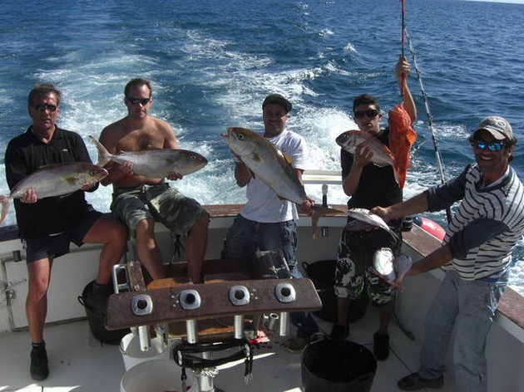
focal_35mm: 38
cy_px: 196
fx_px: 575
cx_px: 262
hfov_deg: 49.0
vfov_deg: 37.7
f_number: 8
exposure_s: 1/250
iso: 80
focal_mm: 7.9
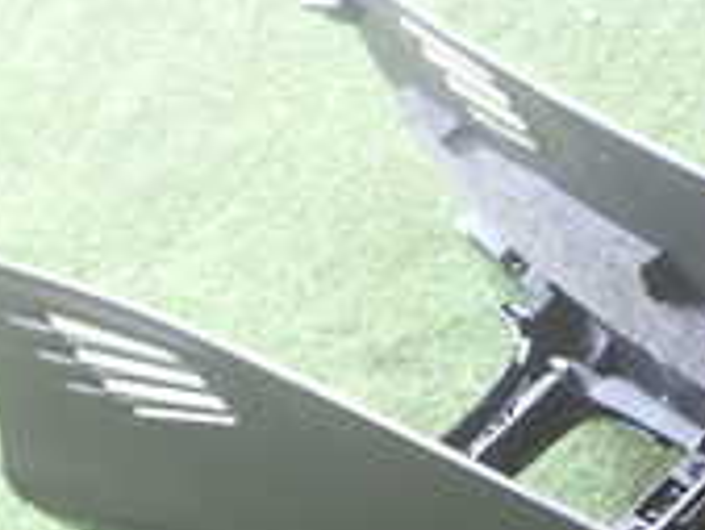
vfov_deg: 11.3
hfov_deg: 14.6
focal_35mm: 128
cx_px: 951
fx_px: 2609
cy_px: 701
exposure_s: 1/40
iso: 200
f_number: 2.5
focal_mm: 6.37
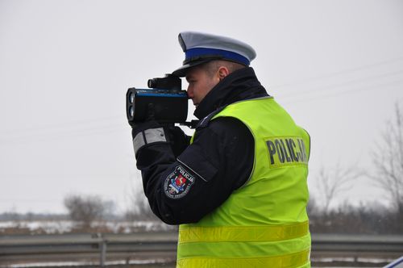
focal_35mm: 147
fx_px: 1643
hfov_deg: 14.0
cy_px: 134
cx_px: 202
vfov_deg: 9.3
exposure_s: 1/320
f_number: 9
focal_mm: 98
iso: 200
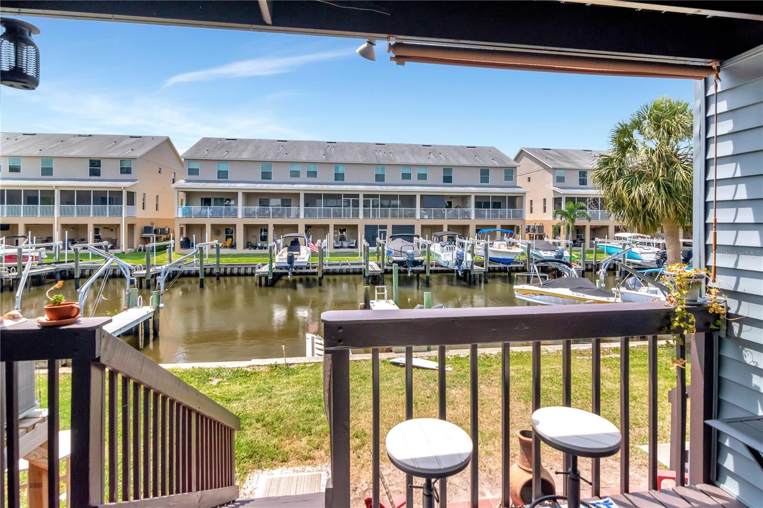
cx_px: 382
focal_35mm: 16
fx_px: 350
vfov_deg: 72.0
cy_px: 254
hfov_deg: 95.0
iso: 800
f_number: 7.1
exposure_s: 1/2000
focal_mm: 11
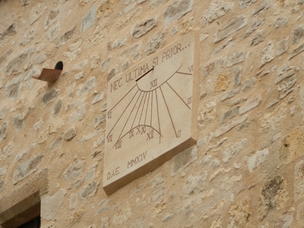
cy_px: 114
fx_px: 2968
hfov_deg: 5.9
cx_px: 152
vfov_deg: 4.4
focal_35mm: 338
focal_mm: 60.43
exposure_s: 1/200
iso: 100
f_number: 4.1
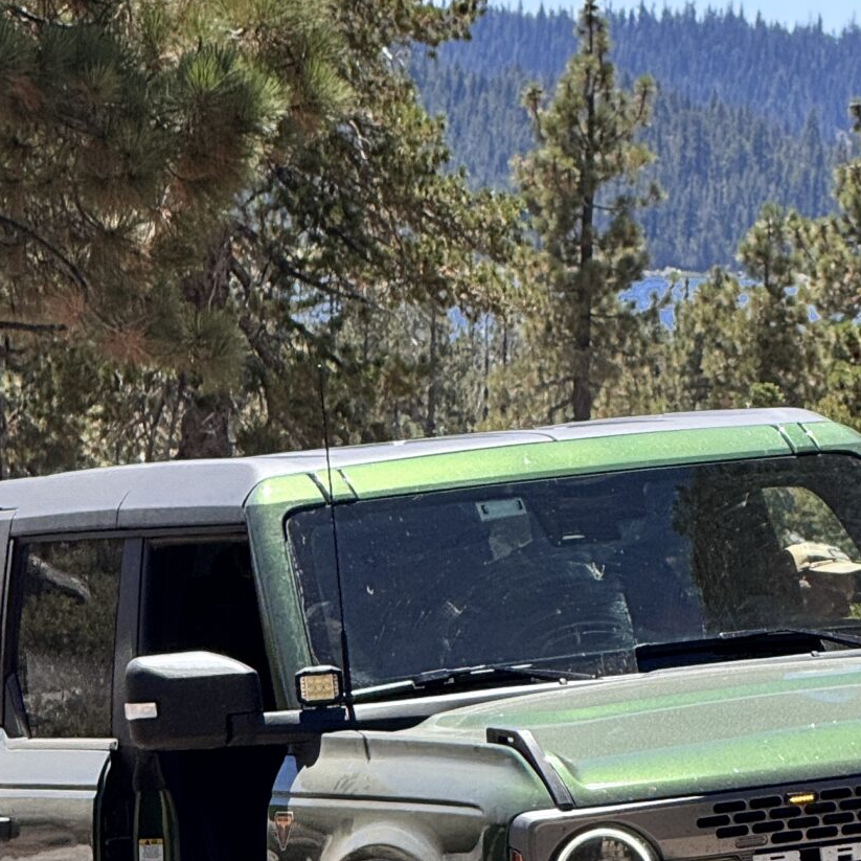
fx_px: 9286
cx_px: 756
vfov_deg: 5.3
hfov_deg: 5.3
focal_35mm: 330
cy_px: 1024
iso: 50
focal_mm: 15.66
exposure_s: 1/990
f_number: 2.8
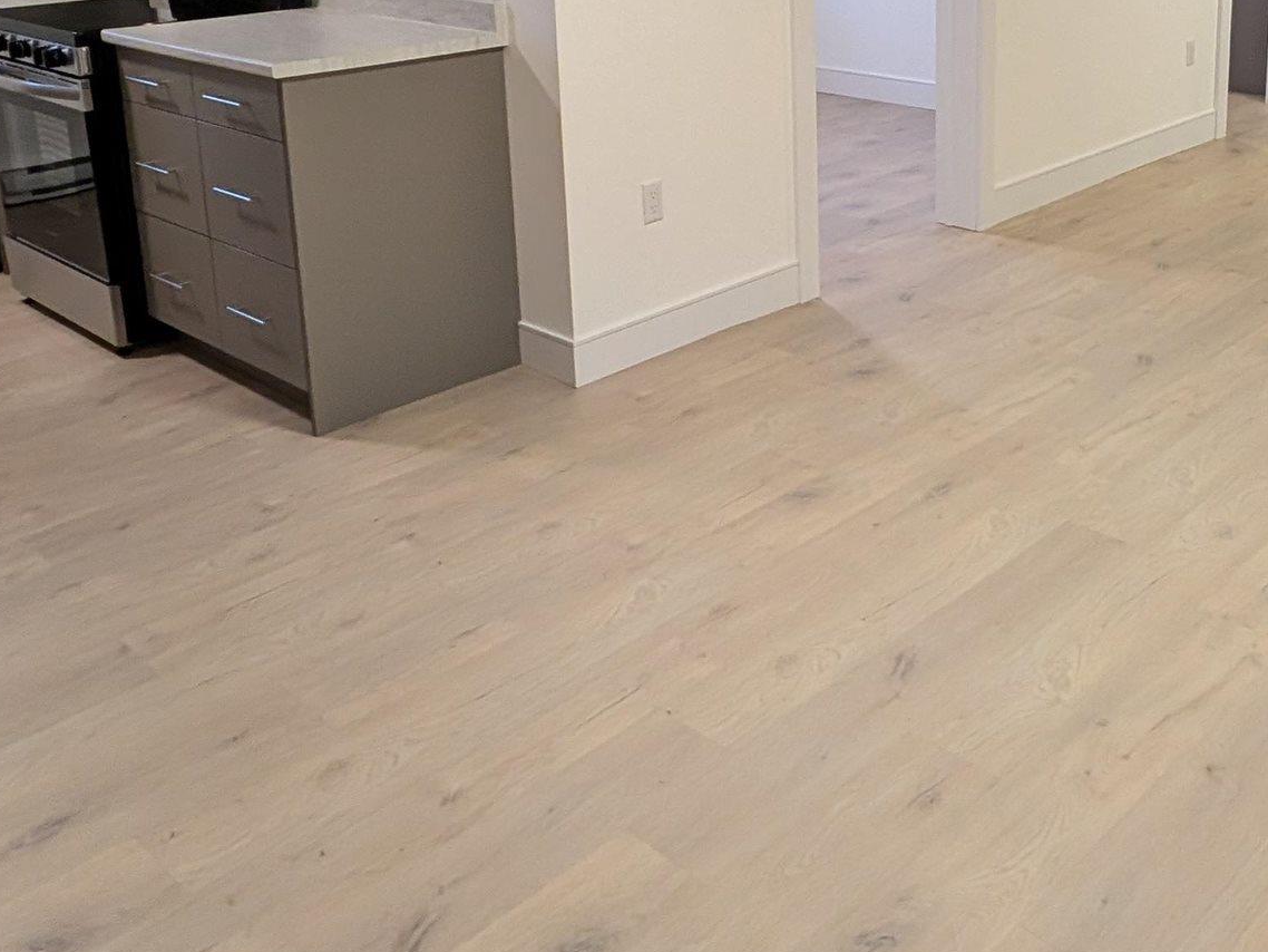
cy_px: 120
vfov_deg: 38.3
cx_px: 852
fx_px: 1282
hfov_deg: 51.6
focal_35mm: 35
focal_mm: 1.95
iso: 188
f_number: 2.2
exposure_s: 1/60
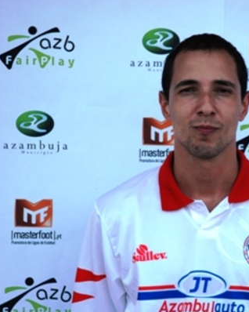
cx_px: 215
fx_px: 1097
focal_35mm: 119
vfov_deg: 16.2
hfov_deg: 12.9
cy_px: 156
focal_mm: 56
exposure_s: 1/200
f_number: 4.5
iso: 200
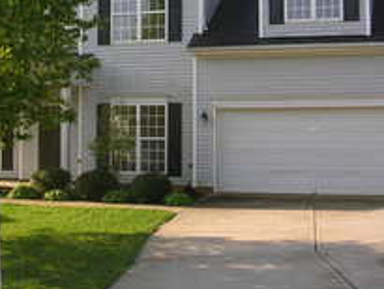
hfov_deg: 30.2
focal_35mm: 64
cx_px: 159
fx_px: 710
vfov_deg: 22.8
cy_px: 79
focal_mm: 5.8
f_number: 2.8
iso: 50
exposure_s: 1/406
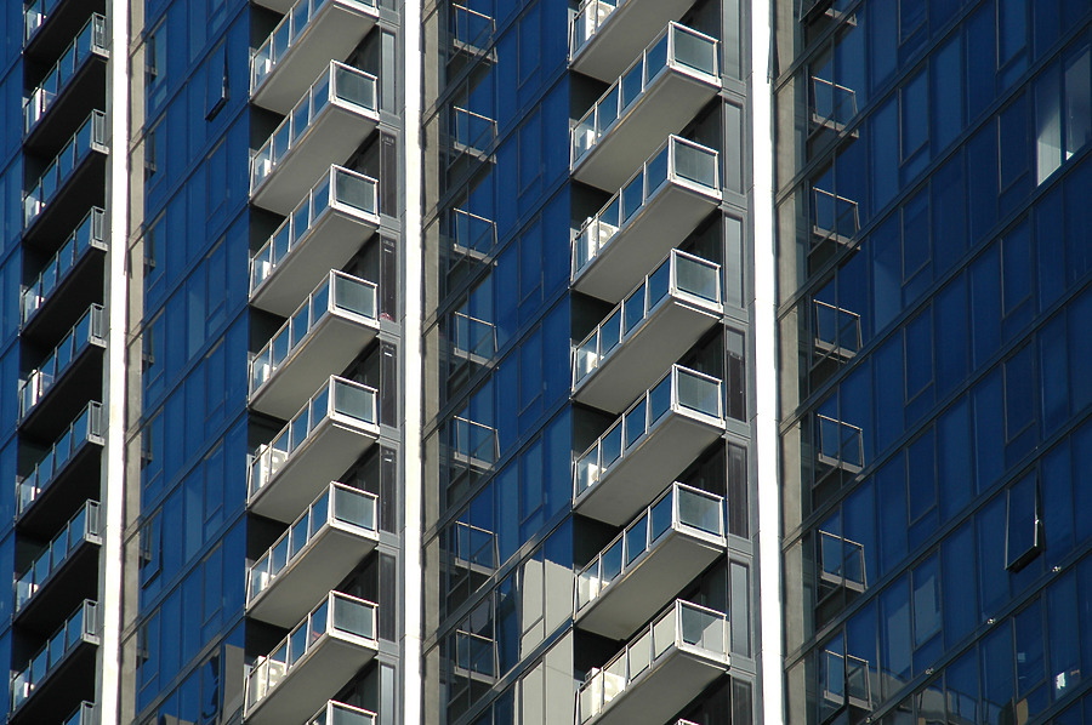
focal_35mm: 180
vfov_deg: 7.6
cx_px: 546
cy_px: 362
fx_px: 5454
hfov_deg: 11.4
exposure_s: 1/320
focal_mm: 120
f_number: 6.3
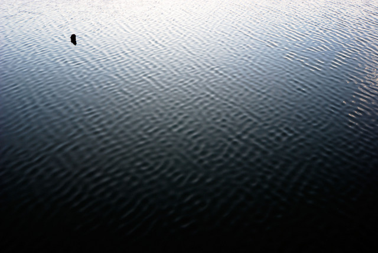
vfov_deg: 36.9
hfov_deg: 53.1
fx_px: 378
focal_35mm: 36
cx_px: 189
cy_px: 126
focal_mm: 24
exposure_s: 1/90
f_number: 4
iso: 100
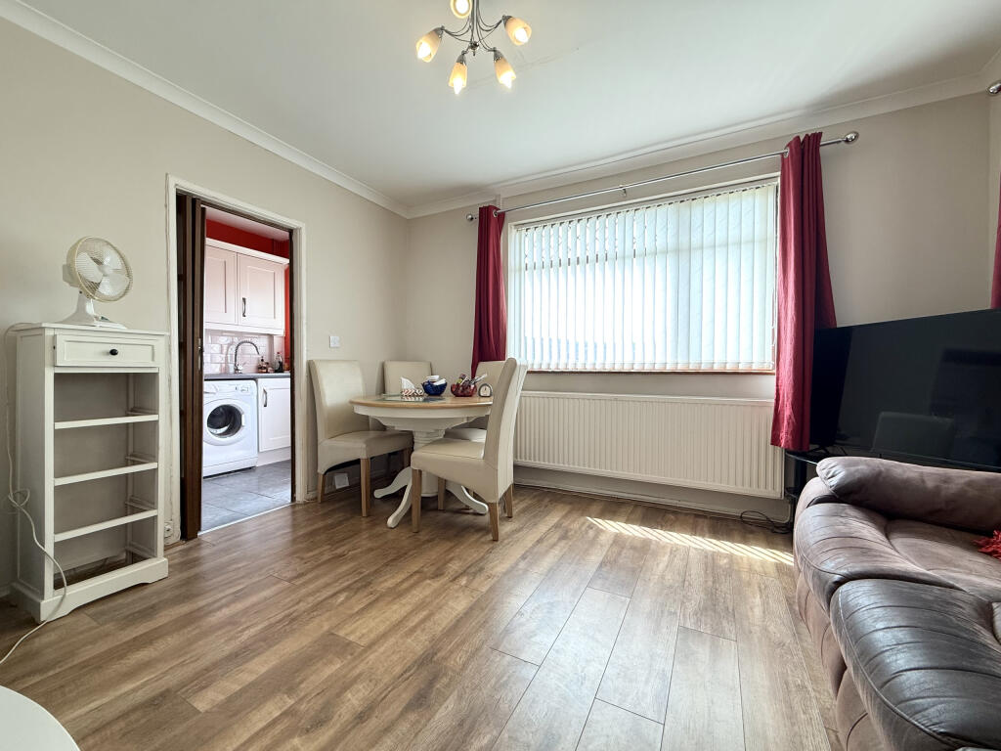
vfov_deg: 85.7
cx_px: 500
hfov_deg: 102.1
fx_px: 405
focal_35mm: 14
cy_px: 376
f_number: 2.2
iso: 100
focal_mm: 2.22
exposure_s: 1/100
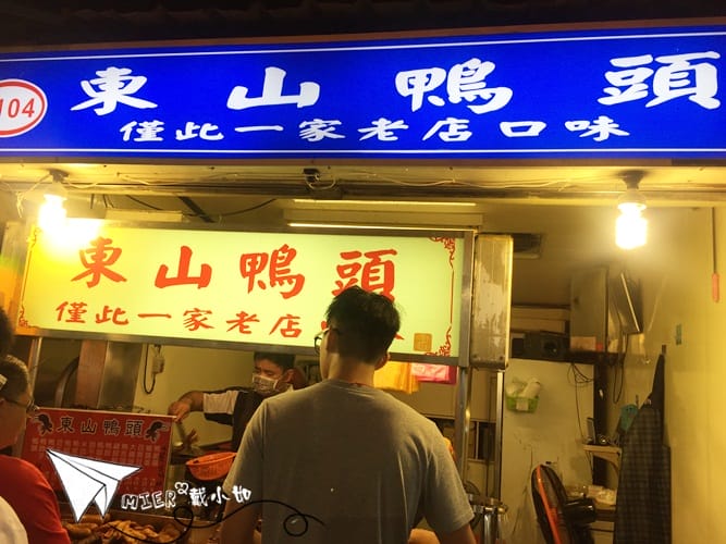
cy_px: 272
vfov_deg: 48.2
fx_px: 608
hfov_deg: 61.7
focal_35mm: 29
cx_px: 363
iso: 32
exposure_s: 1/60
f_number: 2.2
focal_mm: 4.15
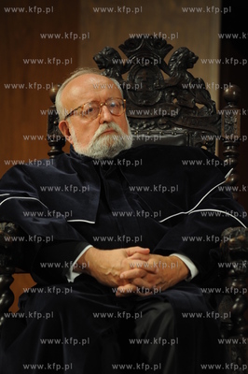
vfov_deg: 10.3
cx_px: 124
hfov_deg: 6.9
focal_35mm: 200
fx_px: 2070
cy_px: 187
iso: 800
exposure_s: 1/100
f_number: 4
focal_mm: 200
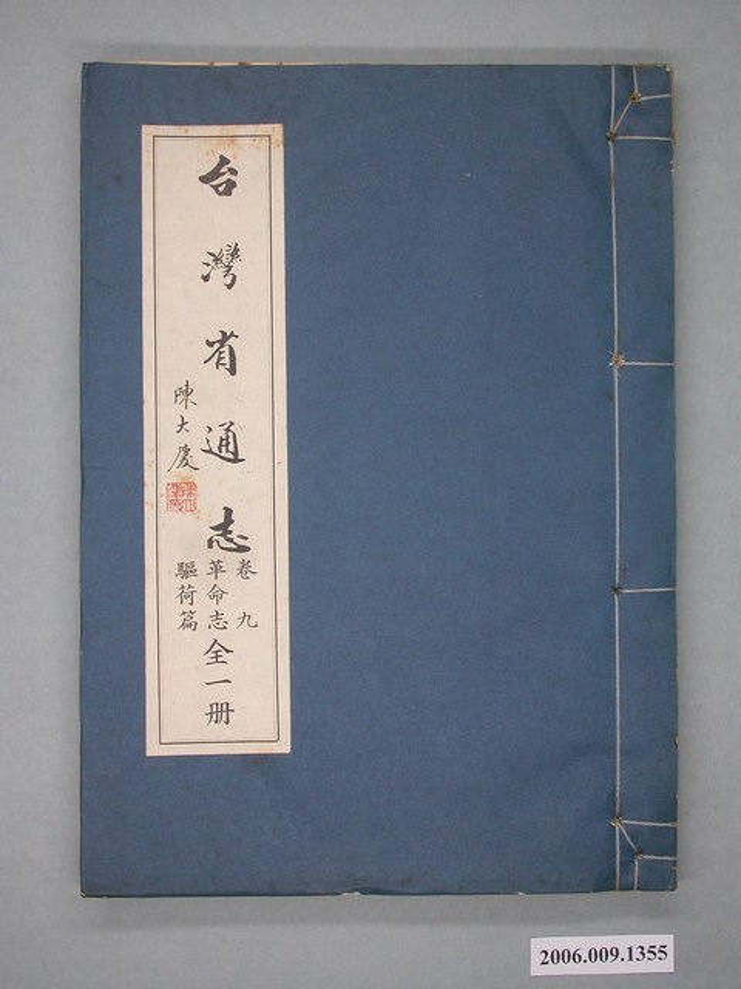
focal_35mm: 53
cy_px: 494
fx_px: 1513
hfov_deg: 27.5
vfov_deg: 36.2
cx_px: 370
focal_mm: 11.1
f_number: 2.9
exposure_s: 1/54.3
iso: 100
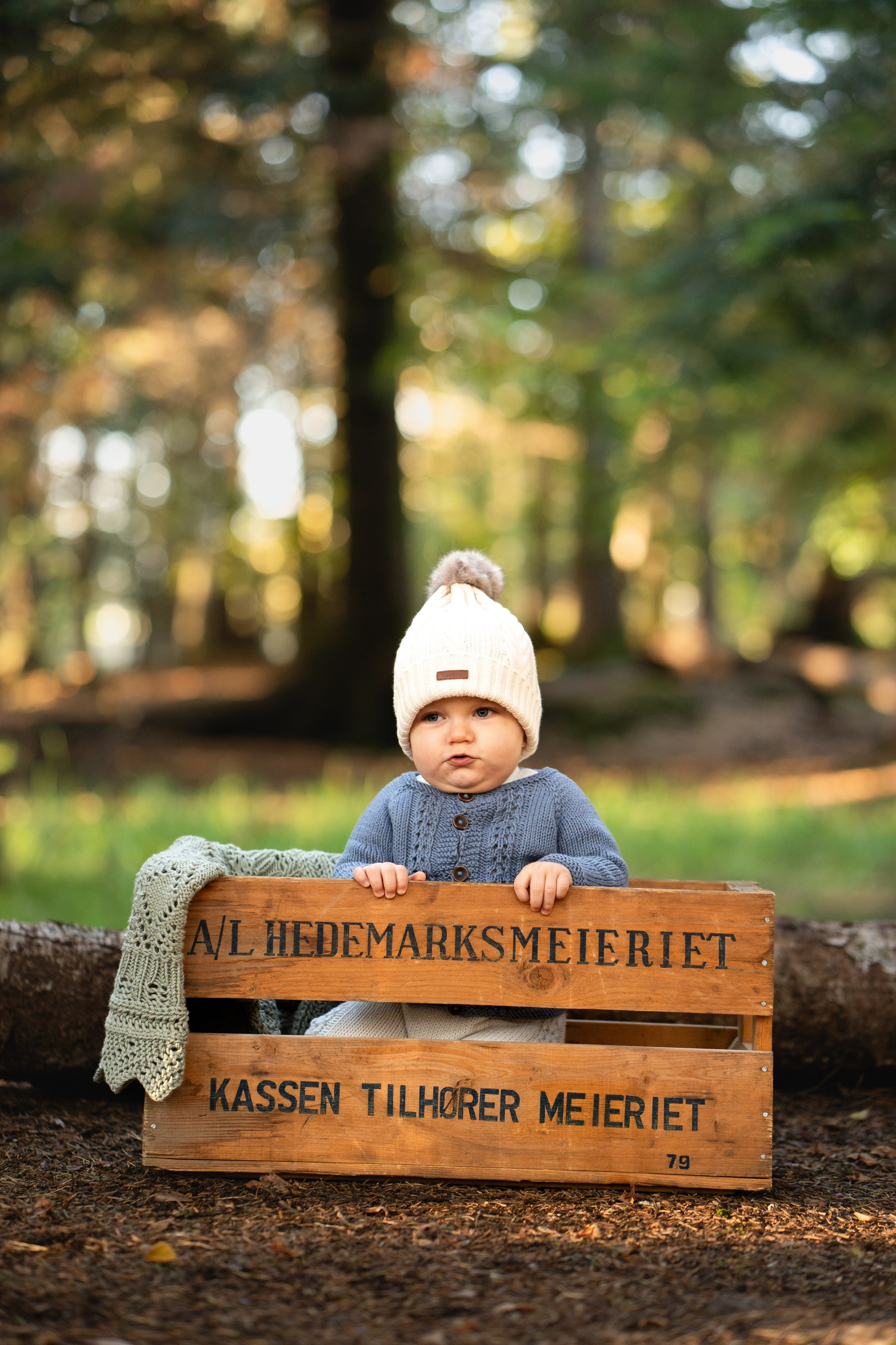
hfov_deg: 16.1
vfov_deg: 23.9
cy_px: 672
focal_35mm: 85
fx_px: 3173
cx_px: 448
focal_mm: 85
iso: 800
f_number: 2.2
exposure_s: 1/200
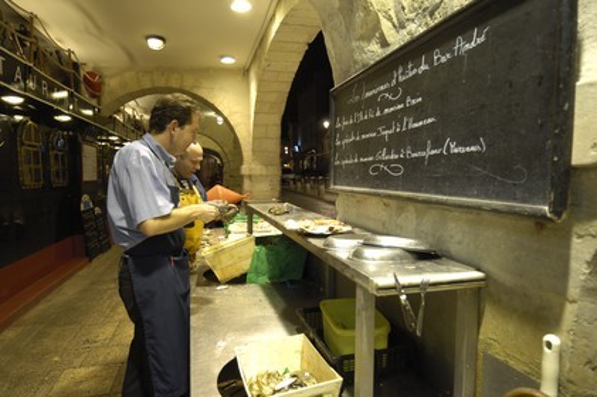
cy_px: 198
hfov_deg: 81.2
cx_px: 298
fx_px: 348
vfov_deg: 59.4
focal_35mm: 21
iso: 400
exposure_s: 1/25
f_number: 4
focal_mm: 14
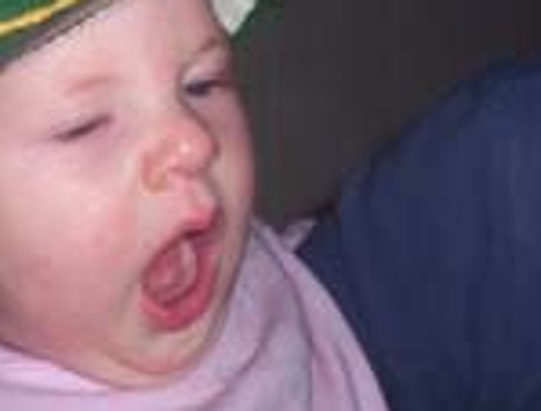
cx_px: 163
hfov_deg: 21.8
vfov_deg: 16.6
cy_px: 95
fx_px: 1397
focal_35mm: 89
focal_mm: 4.99
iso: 140
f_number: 4.5
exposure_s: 1/60
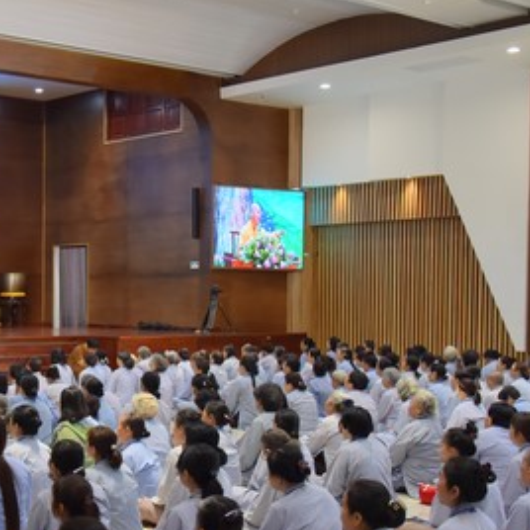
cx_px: 73
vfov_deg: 26.7
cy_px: 353
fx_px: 1109
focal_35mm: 64
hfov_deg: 26.2
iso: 1250
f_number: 5
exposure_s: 1/125
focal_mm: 31
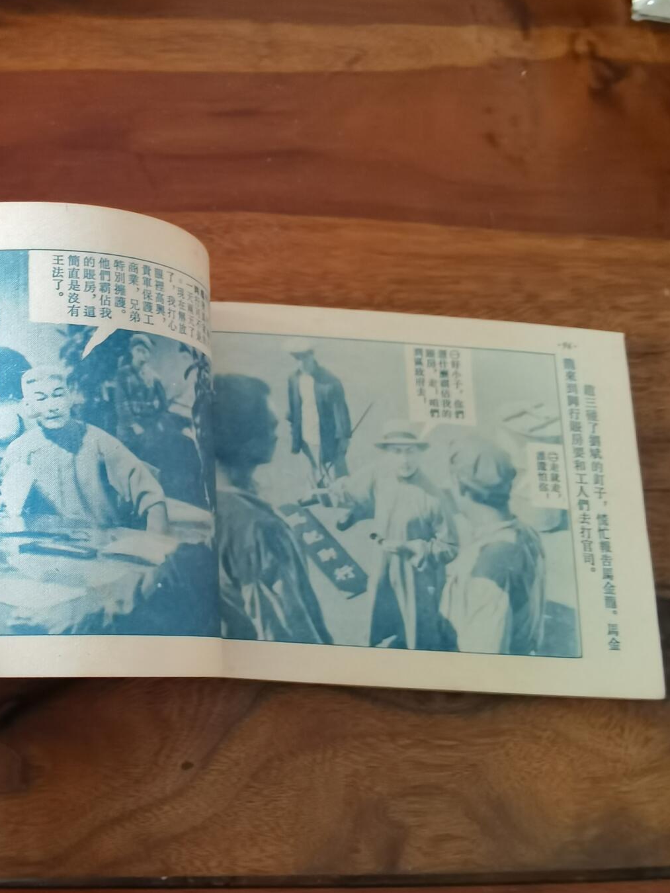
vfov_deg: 51.3
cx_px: 251
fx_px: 929
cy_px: 407
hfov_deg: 39.4
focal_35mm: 36
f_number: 2.2
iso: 500
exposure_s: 1/25
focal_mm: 2.26
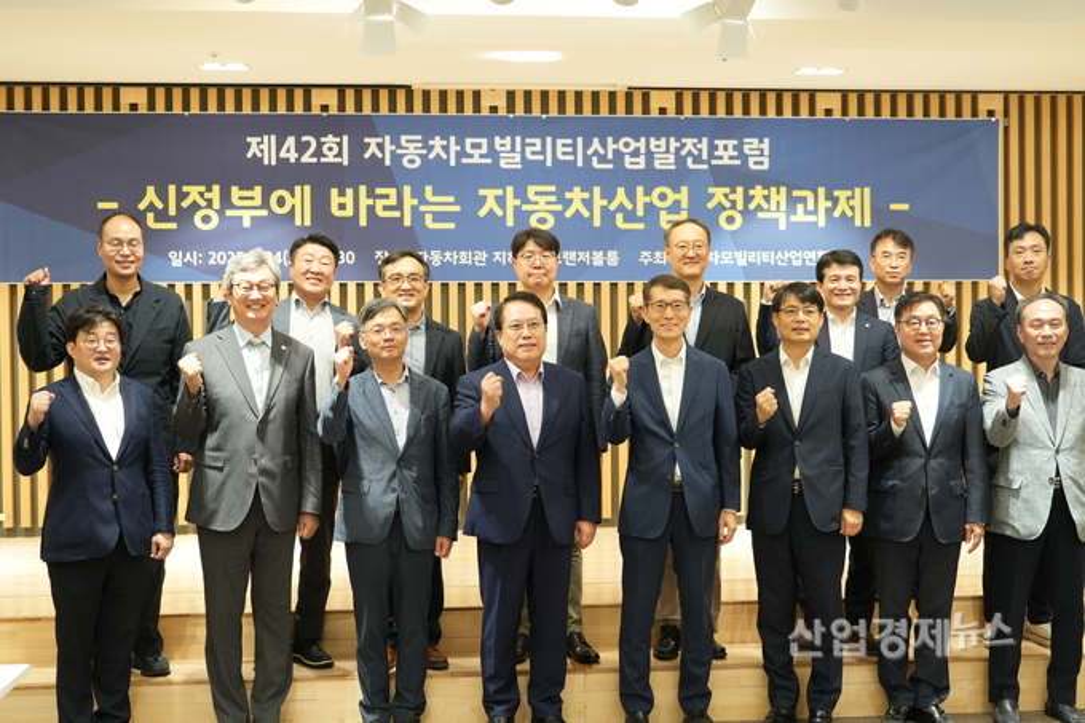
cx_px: 542
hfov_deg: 44.5
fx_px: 1326
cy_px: 362
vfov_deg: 30.5
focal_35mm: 44
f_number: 4
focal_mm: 44
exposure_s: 1/50
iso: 1000
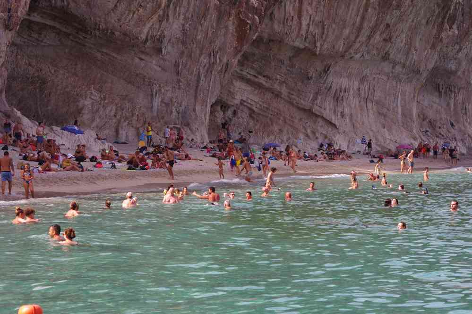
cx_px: 236
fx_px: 1731
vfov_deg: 10.4
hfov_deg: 15.5
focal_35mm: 132
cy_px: 157
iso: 200
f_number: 7.1
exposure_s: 1/125
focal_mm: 87.5
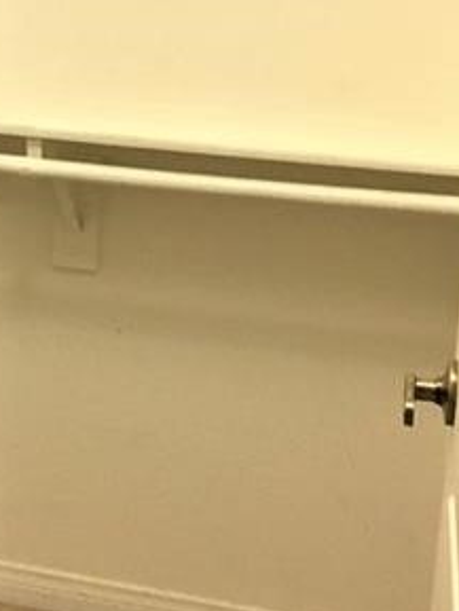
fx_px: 1360
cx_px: 70
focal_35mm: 77
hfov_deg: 18.9
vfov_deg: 25.1
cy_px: 165
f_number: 2.2
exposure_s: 1/30
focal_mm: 4.15
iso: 160
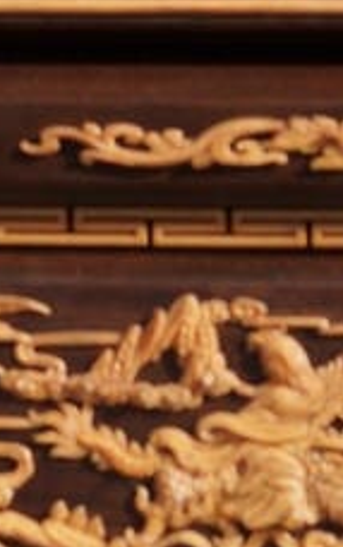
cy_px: -1168
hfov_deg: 4.7
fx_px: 4192
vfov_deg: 6.7
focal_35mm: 281
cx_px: 96
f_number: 4.5
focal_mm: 35
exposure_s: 1/4000
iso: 400
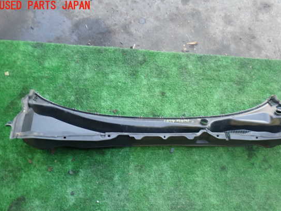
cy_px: 116
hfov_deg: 55.3
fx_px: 268
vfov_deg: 42.9
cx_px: 151
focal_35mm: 33
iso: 320
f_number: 2.3
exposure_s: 1/30
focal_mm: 5.4
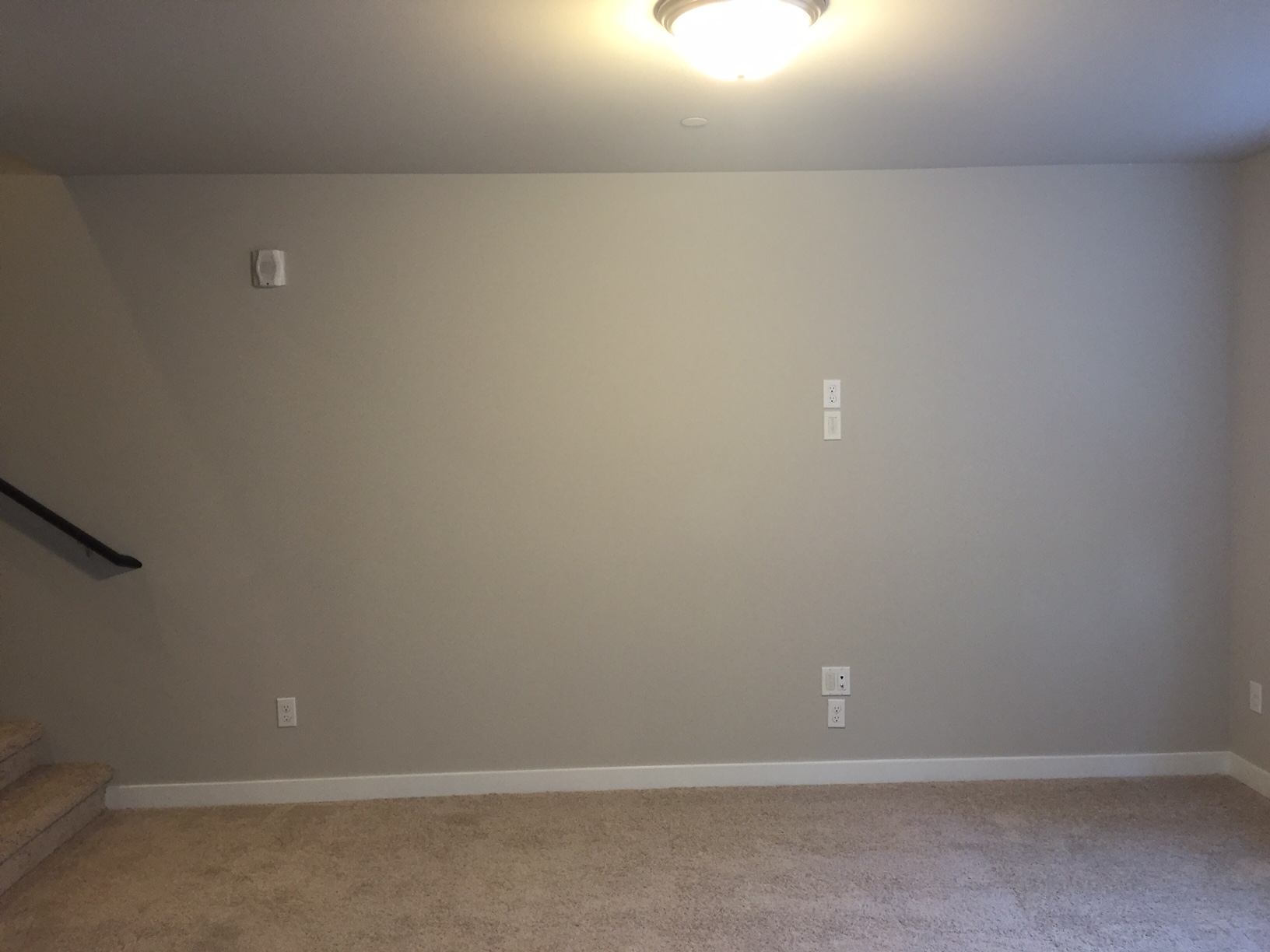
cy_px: 476
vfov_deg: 48.2
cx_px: 635
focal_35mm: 29
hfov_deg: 61.7
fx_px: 1064
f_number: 2.2
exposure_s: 1/30
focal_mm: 4.15
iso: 125
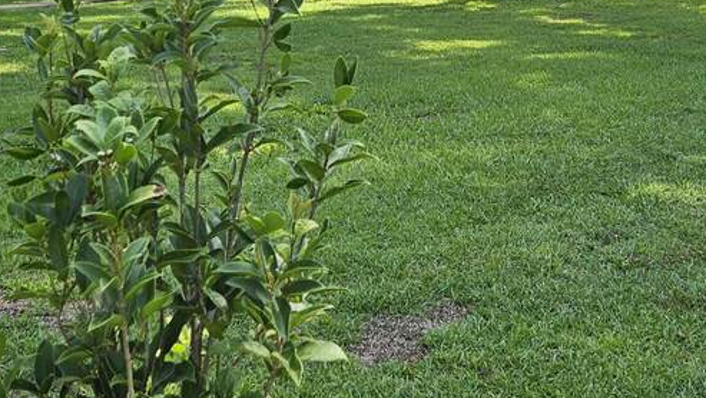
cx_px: 438
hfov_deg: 32.2
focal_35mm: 65
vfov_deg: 17.3
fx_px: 1218
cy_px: -136
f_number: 1.8
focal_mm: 5.4
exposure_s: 1/512
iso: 25
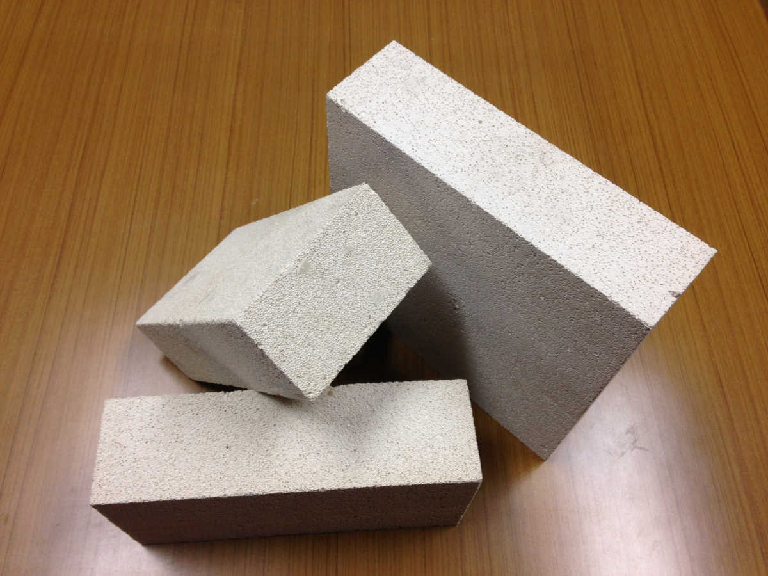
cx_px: 384
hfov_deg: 55.4
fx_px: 732
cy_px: 288
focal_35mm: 33
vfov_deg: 42.9
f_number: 2.4
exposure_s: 1/20
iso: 80
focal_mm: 4.12
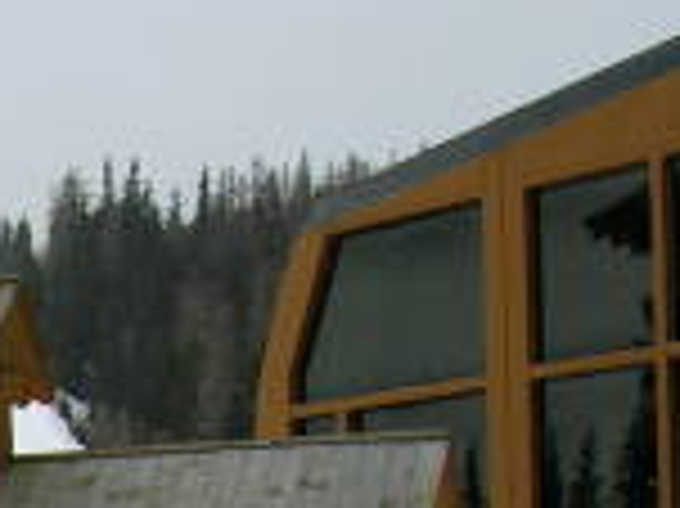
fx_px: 2120
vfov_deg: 12.9
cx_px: -126
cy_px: 789
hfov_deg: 17.4
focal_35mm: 108
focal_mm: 5.7
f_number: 4.9
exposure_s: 1/302
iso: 50
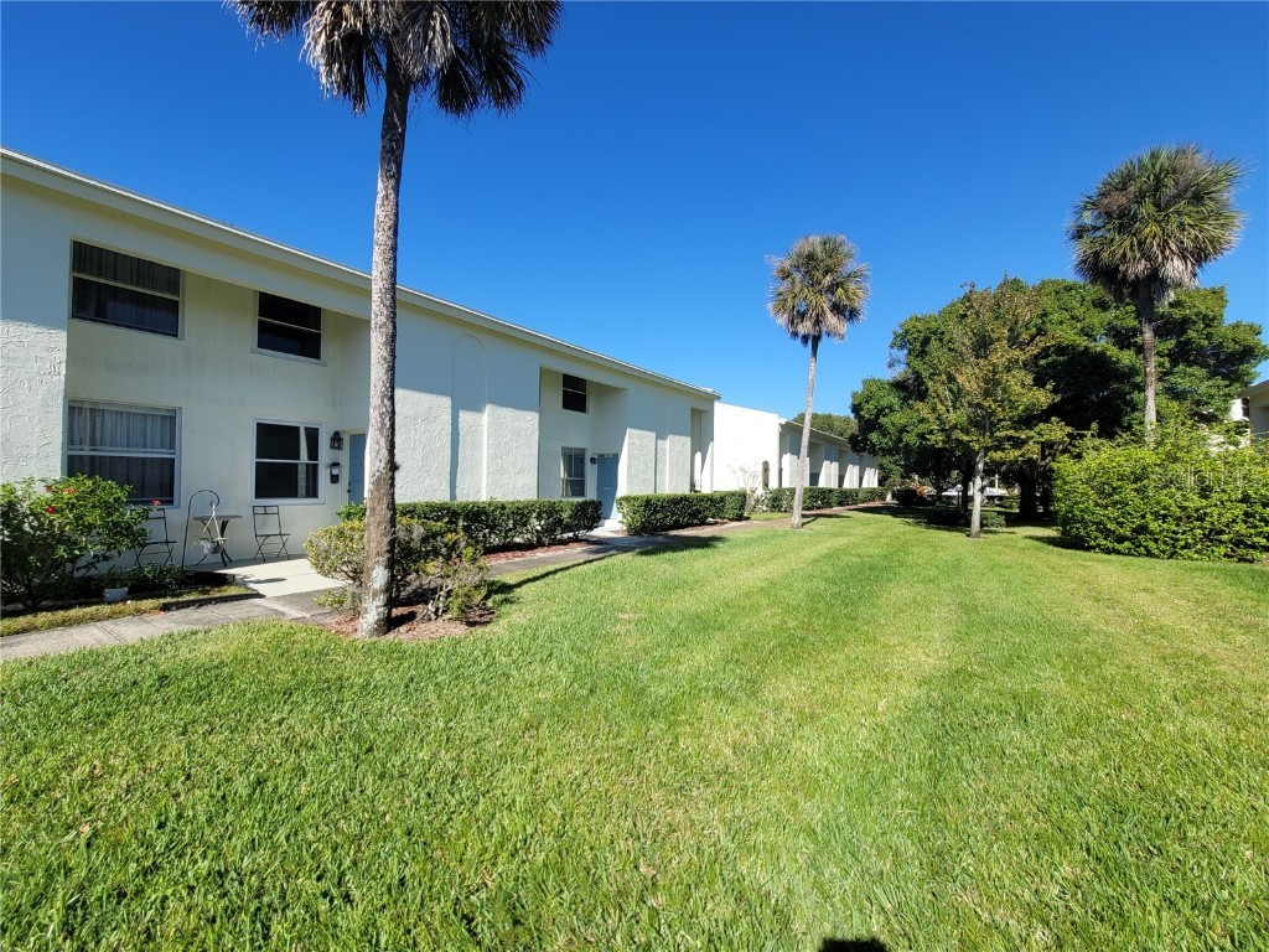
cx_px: 634
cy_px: 476
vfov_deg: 89.9
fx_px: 477
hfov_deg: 106.2
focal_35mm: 13
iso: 64
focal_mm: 2.2
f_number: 2.2
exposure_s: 1/1575
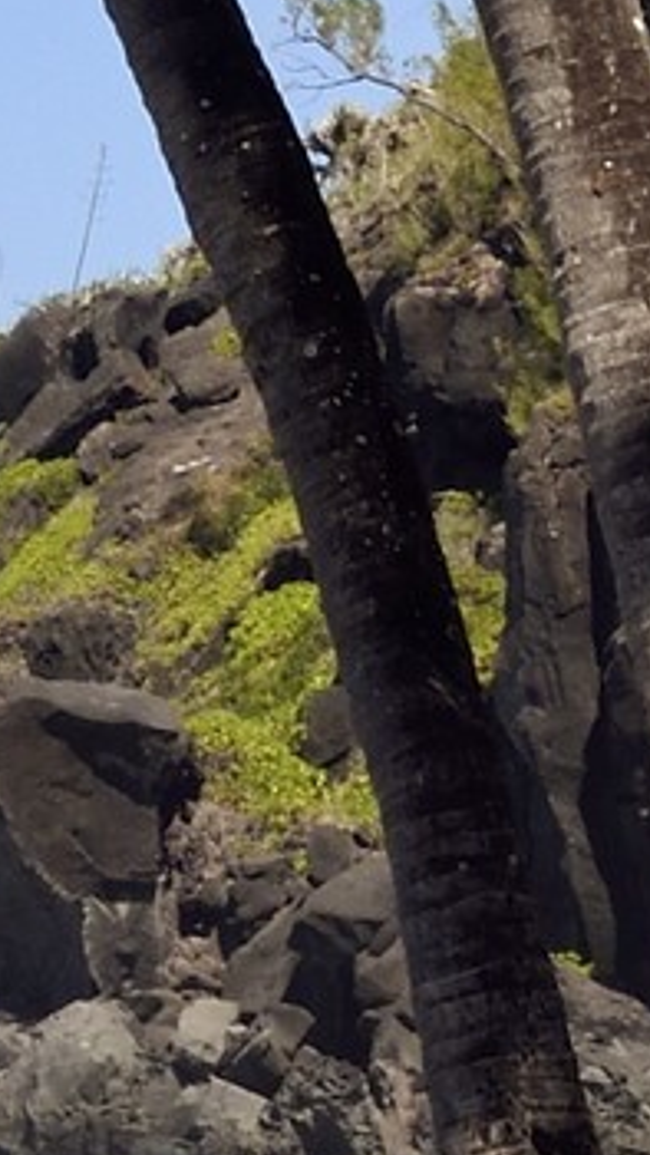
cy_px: -1066
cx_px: -1785
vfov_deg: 5.9
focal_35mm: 360
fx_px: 11025
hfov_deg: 3.3
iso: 400
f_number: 22
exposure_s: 1/250
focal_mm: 50
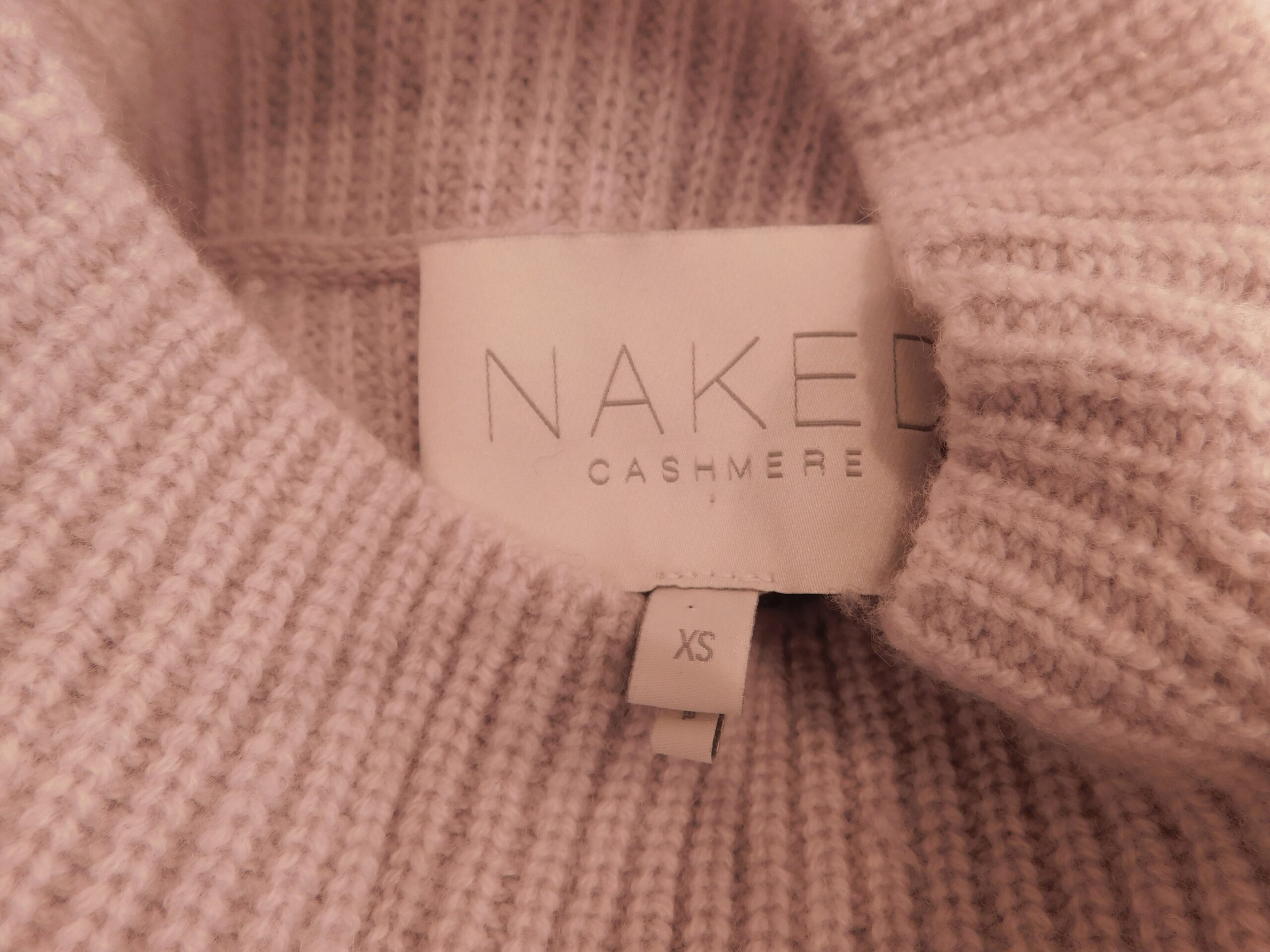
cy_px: 476
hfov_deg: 73.9
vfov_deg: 58.9
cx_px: 635
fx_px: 844
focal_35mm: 23
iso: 125
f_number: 3
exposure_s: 1/50
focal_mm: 4
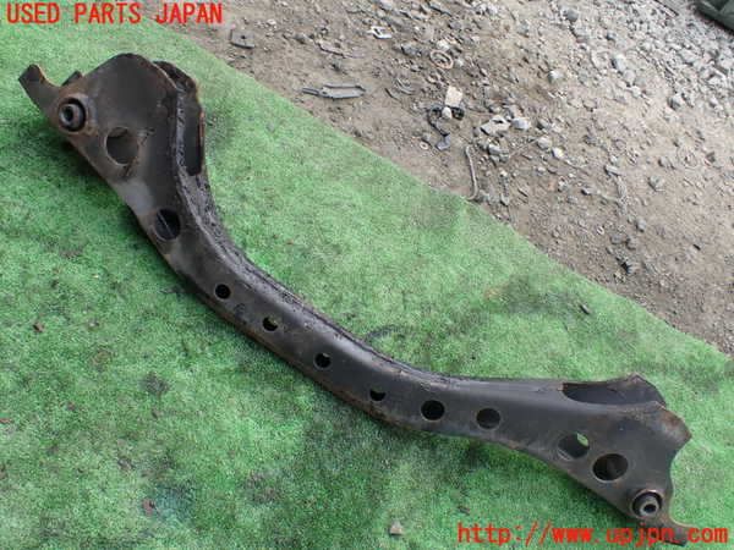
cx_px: 367
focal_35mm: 30
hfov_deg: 60.0
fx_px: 636
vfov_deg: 46.8
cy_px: 275
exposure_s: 1/125
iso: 125
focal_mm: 5.4
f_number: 3.2
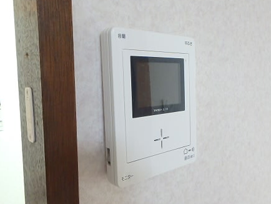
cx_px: 152
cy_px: 102
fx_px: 227
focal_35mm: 29
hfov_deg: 61.4
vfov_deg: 48.3
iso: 800
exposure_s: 1/50
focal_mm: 3.7
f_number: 3.5
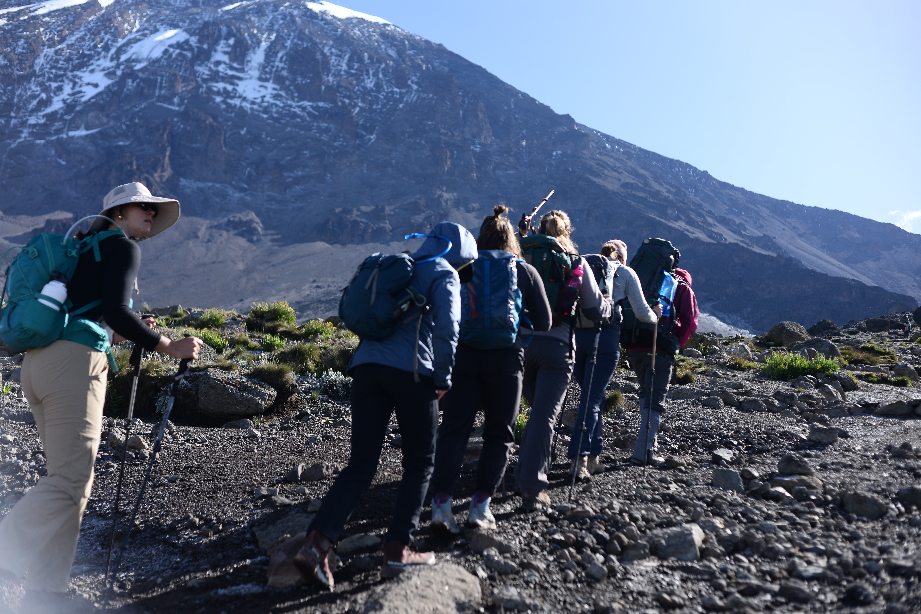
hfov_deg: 39.6
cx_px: 460
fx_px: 1280
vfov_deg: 27.0
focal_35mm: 50
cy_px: 307
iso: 140
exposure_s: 1/1600
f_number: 2.8
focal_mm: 50
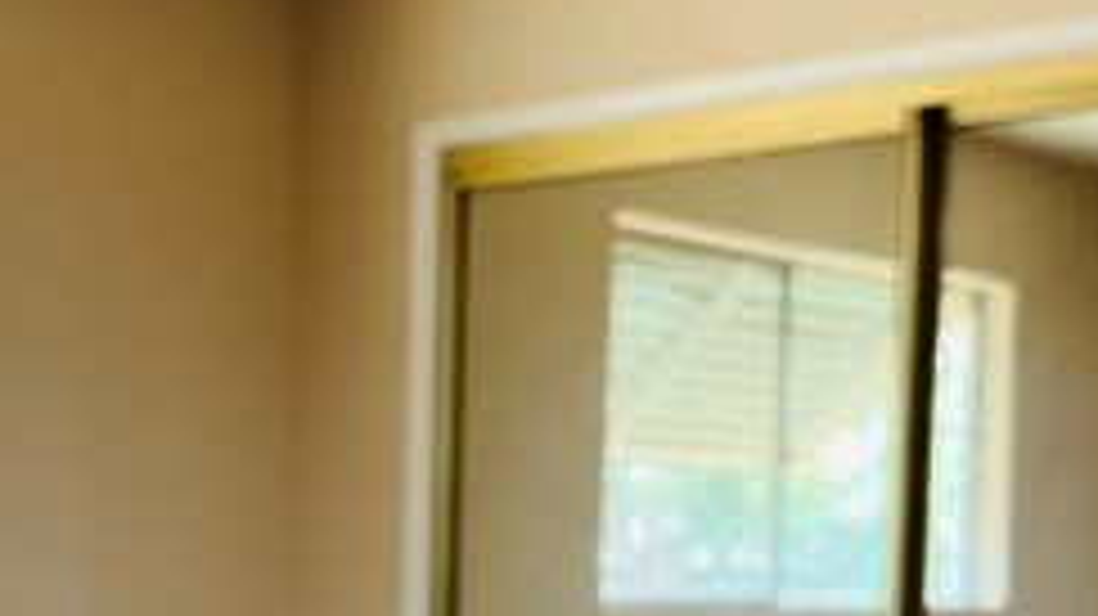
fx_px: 2415
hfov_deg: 25.1
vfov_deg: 13.9
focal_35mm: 83
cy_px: 841
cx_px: 202
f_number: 1.8
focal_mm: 3
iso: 125
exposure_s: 1/60
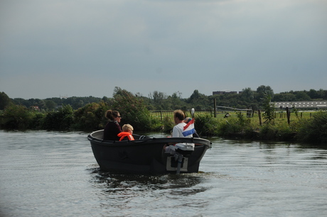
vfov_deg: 10.7
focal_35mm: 128
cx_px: 164
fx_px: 1157
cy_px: 108
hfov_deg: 16.1
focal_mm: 85
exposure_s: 1/640
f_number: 5.6
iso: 400
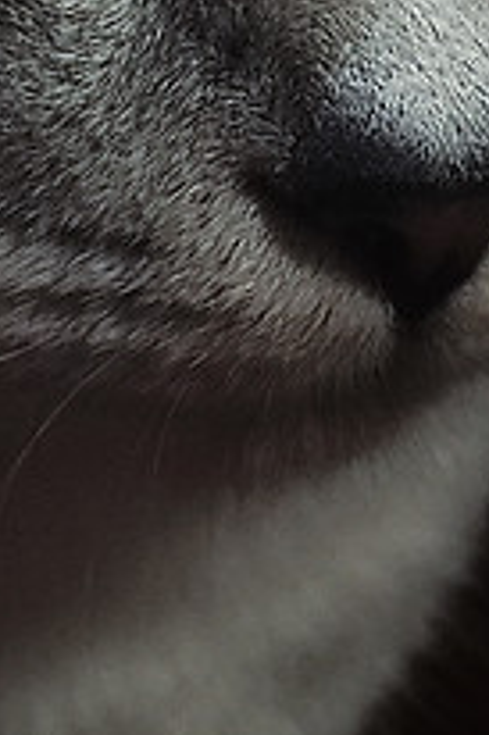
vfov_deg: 15.9
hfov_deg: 10.9
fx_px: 2551
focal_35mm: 125
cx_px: 79
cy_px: -87
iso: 160
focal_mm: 4.15
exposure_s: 1/4
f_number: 2.2
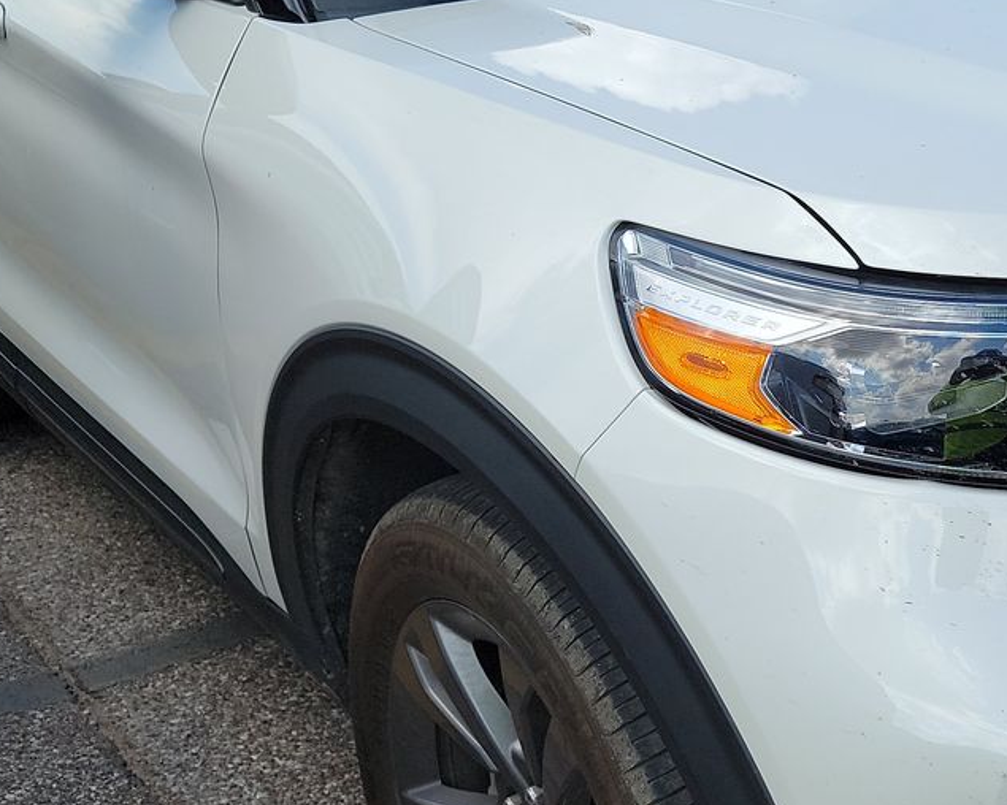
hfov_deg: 30.5
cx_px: 915
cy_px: 380
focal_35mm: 59
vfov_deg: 25.8
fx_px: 1758
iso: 50
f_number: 1.8
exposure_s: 1/610
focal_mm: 6.7
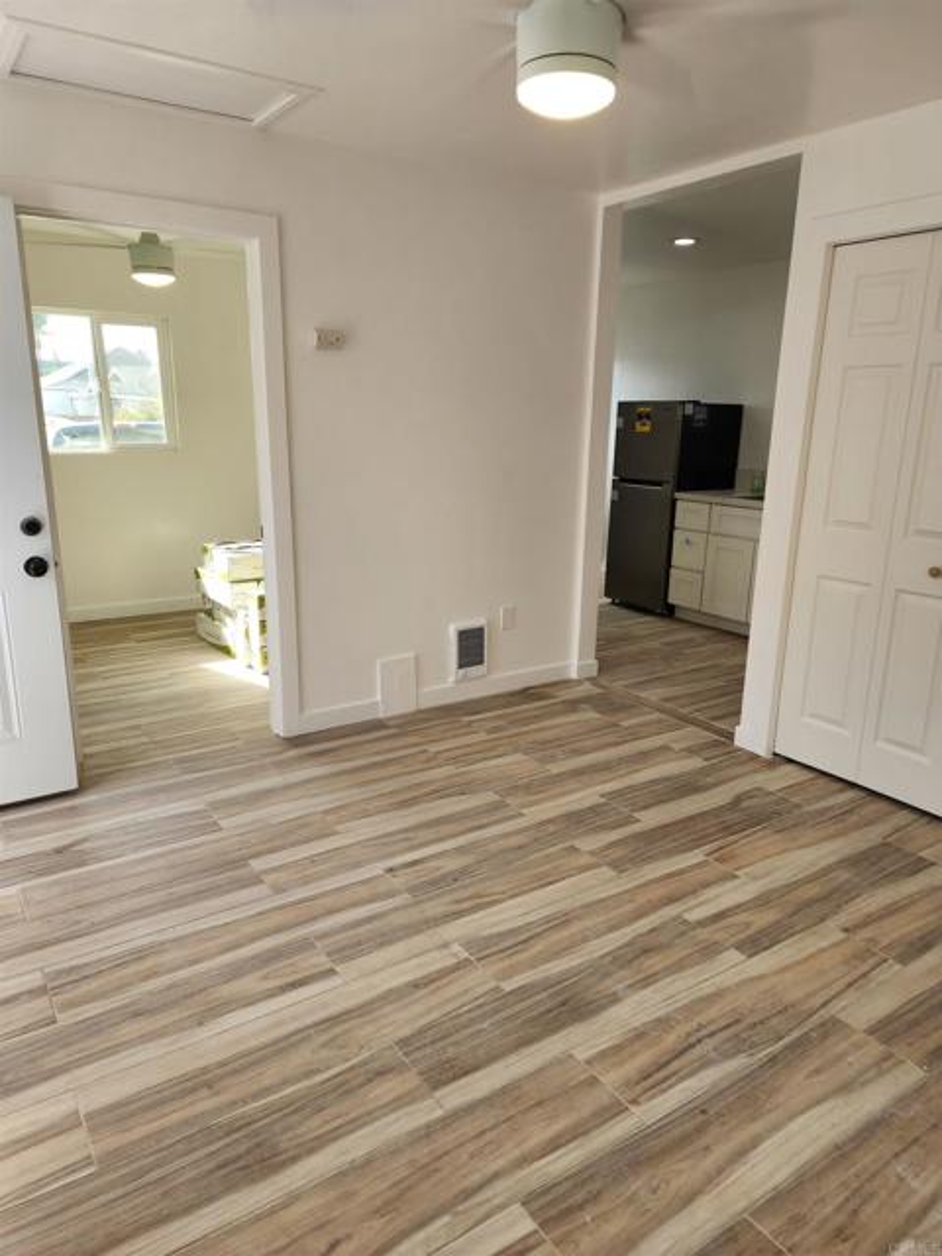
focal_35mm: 23
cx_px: 471
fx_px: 835
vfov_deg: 73.9
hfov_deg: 58.9
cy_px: 628
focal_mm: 6.4
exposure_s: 1/120
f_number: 1.8
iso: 25
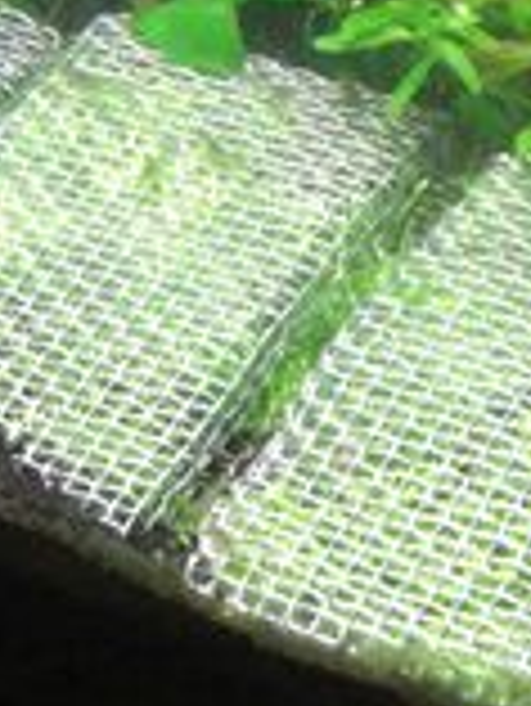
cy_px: 351
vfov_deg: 12.7
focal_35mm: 155
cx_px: 104
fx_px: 3166
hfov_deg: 9.6
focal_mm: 7.9
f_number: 2.8
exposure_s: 1/100
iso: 400
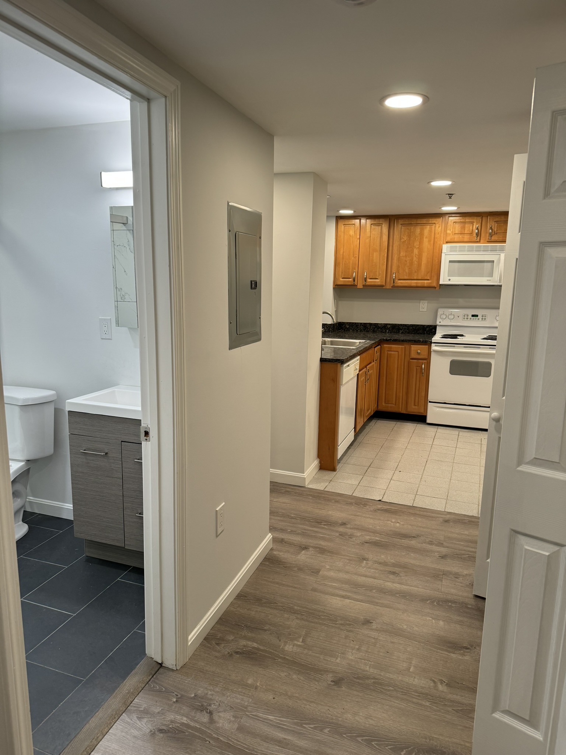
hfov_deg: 56.8
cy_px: 378
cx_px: 283
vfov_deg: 71.6
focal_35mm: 24
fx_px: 523
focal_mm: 6.76
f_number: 1.78
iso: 125
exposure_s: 1/120
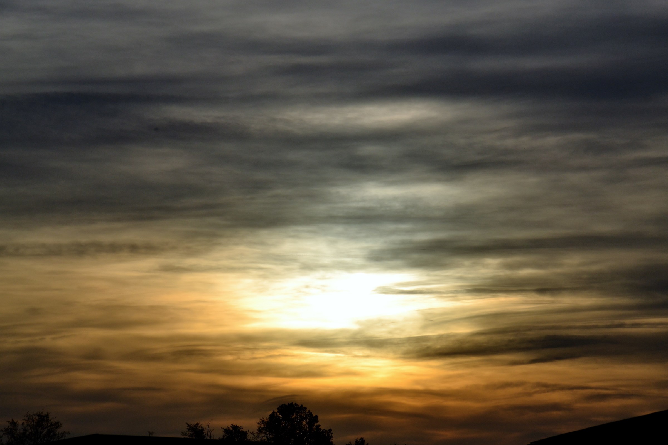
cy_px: 222
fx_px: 2393
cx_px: 334
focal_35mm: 129
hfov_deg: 15.9
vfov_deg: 10.6
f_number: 11
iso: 200
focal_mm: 86
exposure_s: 1/2000
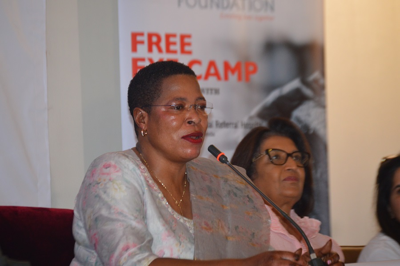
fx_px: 2164
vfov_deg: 7.0
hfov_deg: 10.6
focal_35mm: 195
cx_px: 200
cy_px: 133
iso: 900
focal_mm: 130
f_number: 5
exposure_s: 1/60
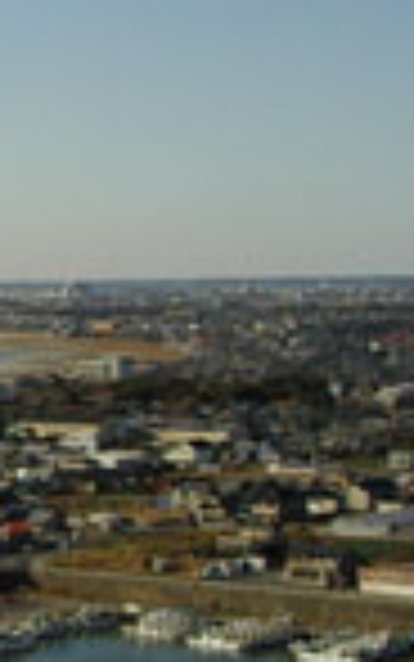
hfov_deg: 9.7
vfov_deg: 17.0
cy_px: 365
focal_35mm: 123
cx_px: -486
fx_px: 2218
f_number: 4.8
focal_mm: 5.8
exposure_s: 1/640
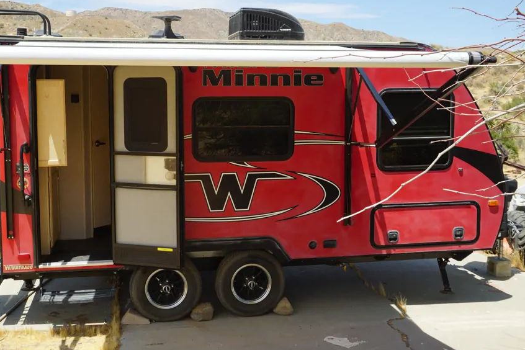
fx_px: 621
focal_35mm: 43
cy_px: 156
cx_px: 237
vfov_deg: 31.5
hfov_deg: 45.8
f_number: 11
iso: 100
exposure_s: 1/125
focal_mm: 25
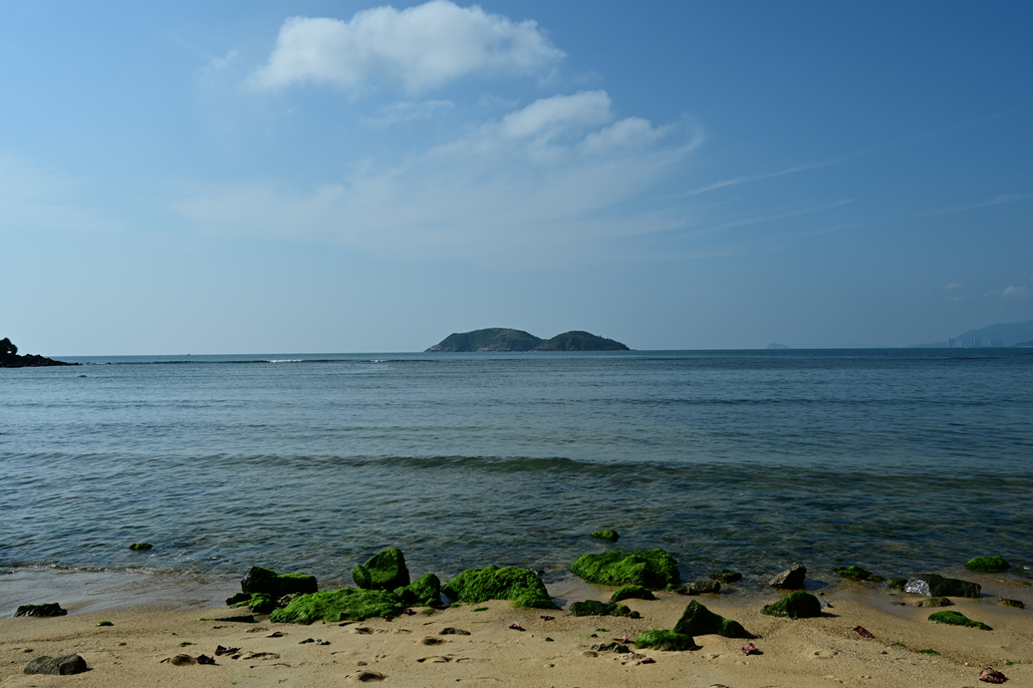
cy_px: 355
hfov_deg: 65.3
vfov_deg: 46.4
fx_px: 803
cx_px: 575
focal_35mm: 28
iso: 100
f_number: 8
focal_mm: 24
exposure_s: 1/800
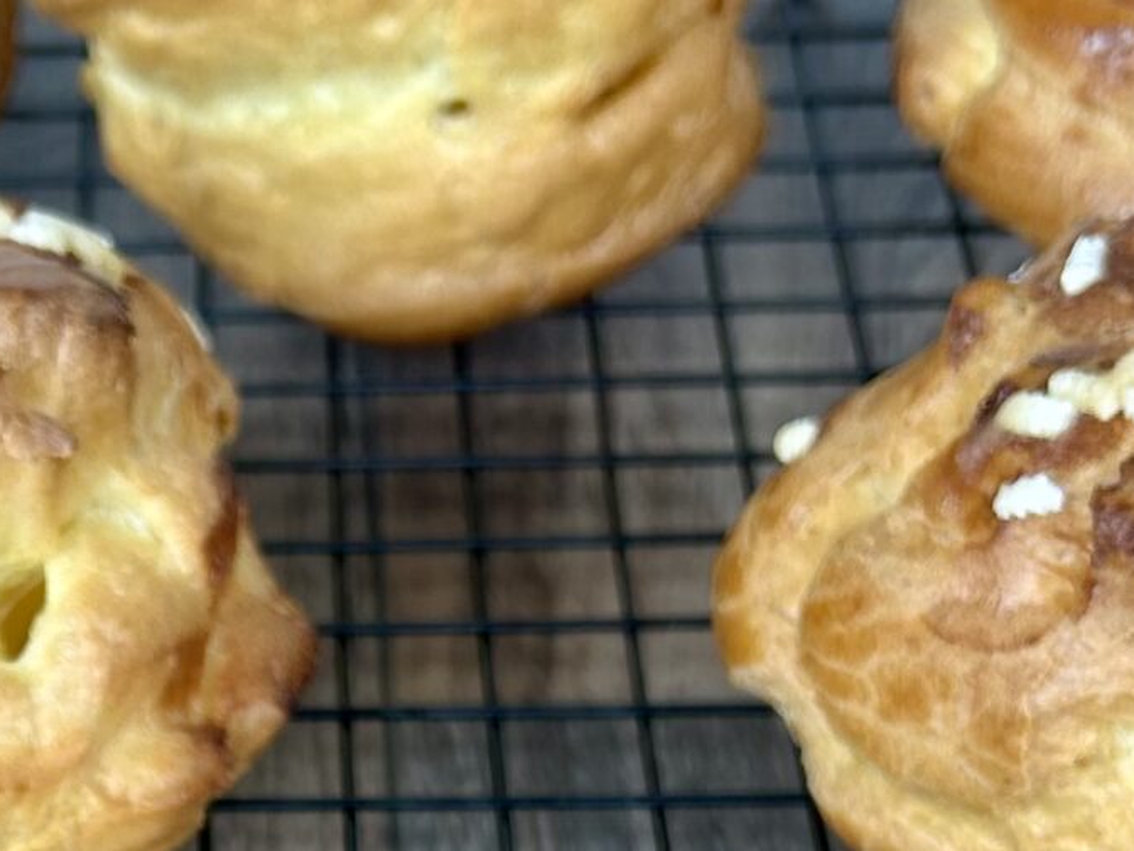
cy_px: 1270
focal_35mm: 99
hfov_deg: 19.2
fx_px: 3243
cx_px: -35
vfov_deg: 14.0
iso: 32
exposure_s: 1/137
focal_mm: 5.7
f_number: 1.5
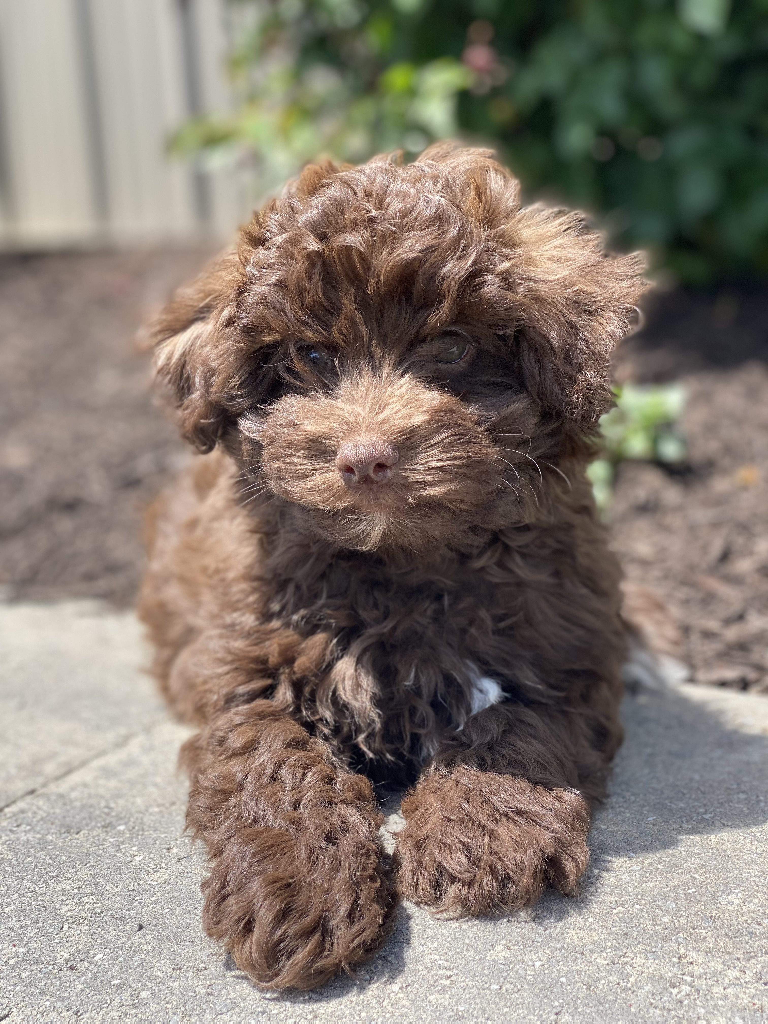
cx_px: 384
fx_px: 1538
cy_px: 512
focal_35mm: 52
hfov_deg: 28.0
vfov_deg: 36.8
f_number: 2
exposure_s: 1/457
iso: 20
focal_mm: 6
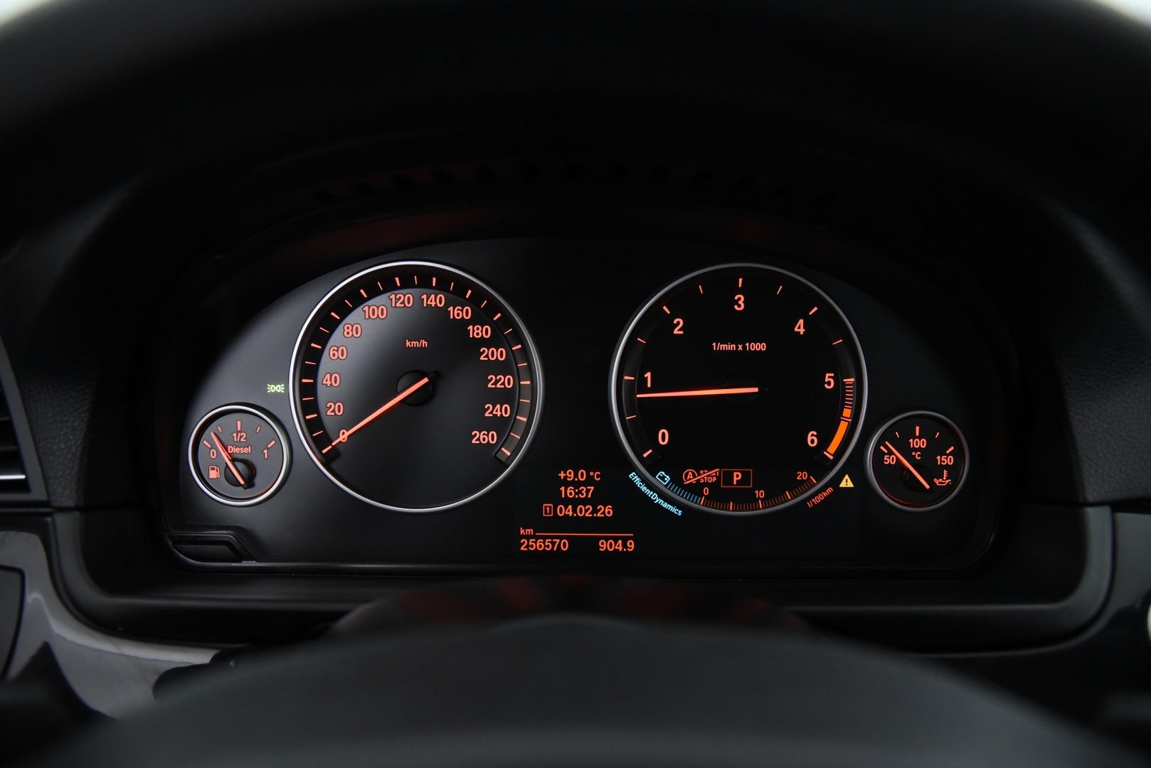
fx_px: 959
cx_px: 576
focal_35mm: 30
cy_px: 384
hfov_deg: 61.9
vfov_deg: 43.6
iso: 4000
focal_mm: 30
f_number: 4
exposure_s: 1/40
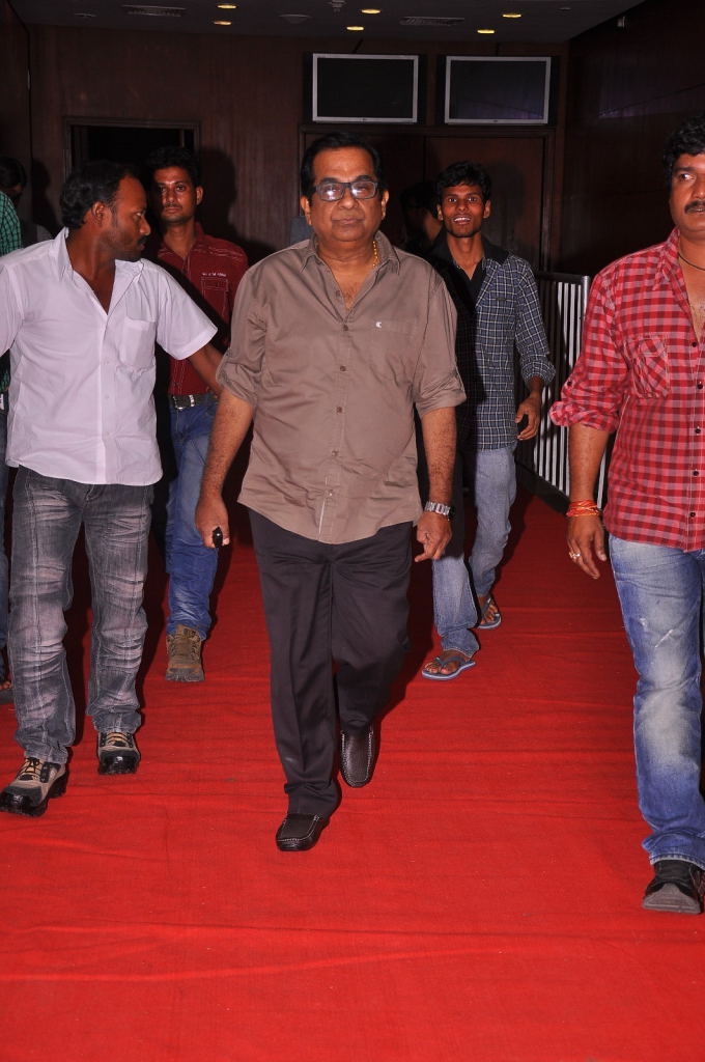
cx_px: 352
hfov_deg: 23.7
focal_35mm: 57
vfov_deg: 35.1
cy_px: 531
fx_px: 1679
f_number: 5.6
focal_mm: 38
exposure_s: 1/160
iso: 250
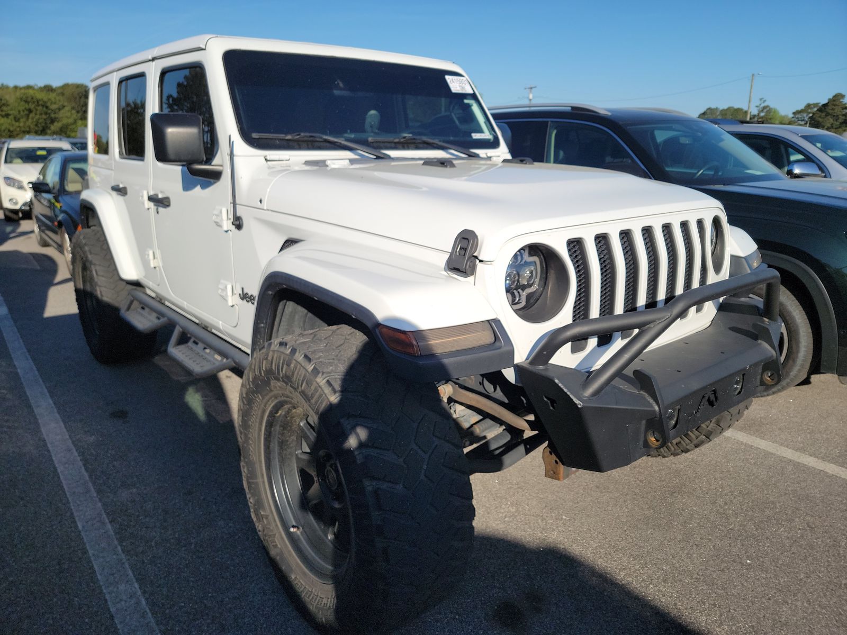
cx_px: 424
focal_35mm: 24
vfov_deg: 56.8
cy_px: 318
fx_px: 587
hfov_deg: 71.6
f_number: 1.8
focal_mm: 6.7
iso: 50
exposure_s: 1/1105
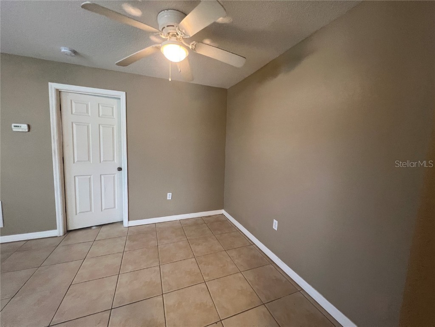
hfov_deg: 106.2
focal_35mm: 13
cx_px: 218
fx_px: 163
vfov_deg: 89.9
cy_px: 164
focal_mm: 1.57
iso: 250
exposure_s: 1/60
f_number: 1.8
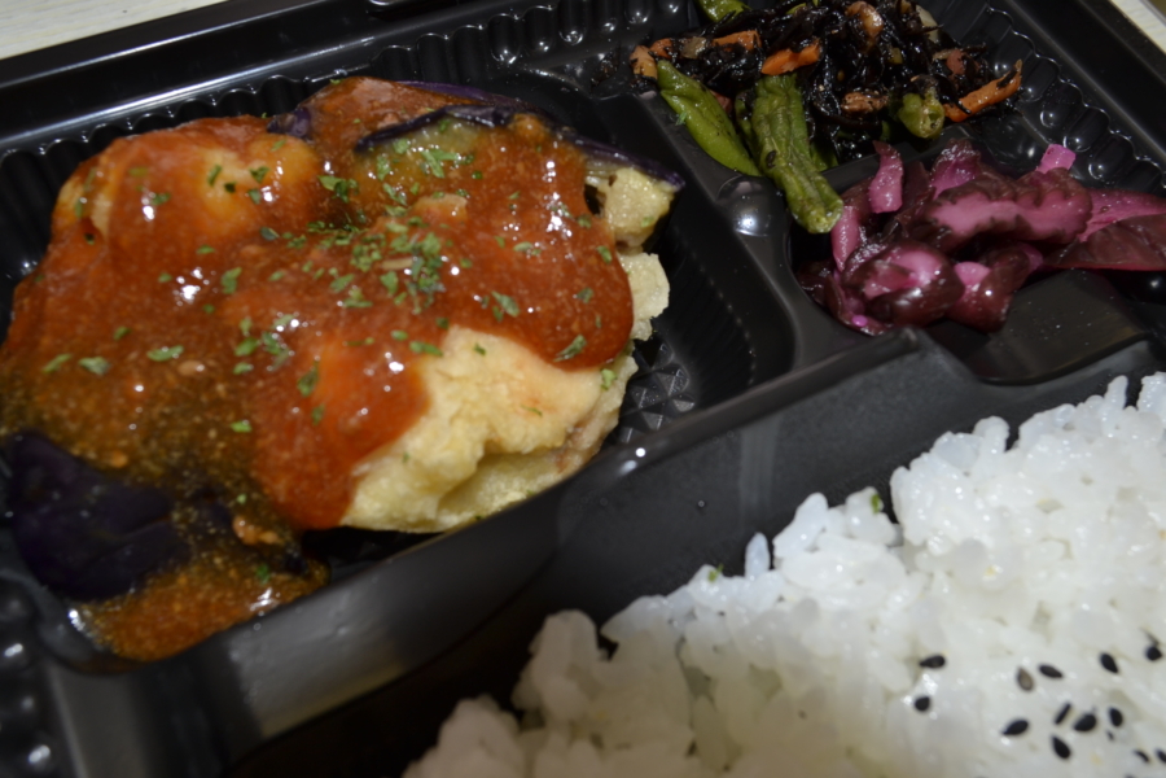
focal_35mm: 33
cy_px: 389
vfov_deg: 40.0
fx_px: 1069
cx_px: 583
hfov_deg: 57.2
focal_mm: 22
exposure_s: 1/60
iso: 100
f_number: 8
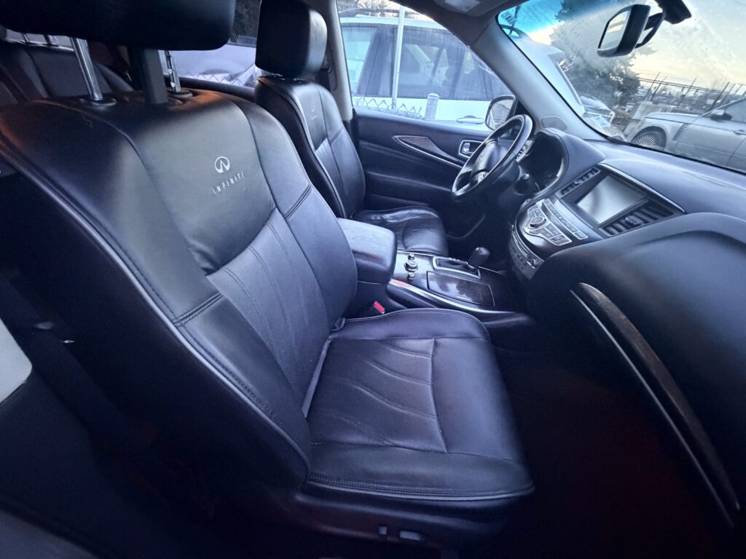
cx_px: 373
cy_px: 280
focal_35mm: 14
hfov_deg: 102.1
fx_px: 302
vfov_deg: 85.7
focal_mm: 2.22
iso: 1600
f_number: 2.2
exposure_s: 1/40
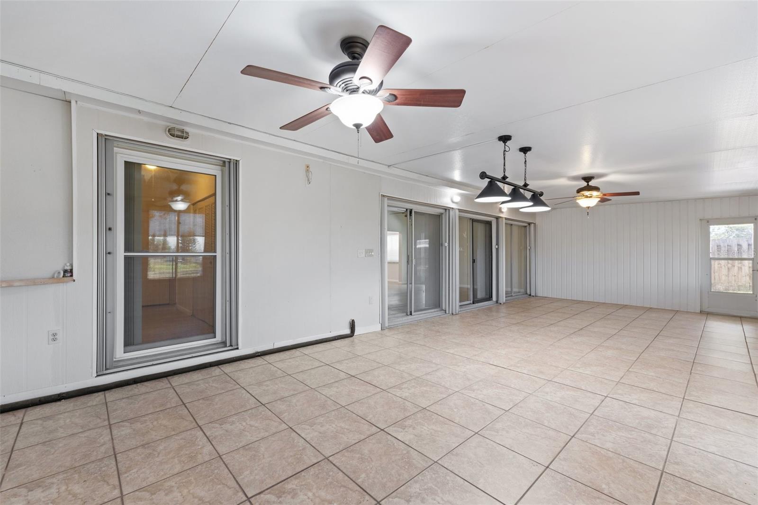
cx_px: 379
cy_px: 252
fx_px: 316
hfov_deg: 100.4
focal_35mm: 15
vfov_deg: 77.3
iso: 100
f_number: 8
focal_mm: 10
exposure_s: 1/1.25
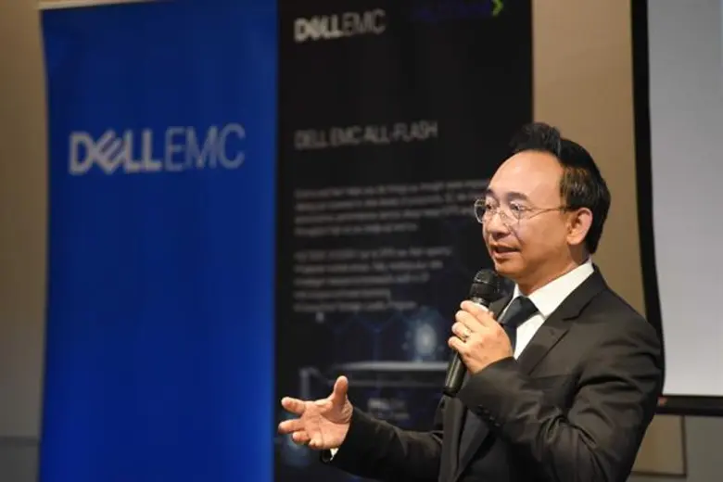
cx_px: 362
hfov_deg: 11.4
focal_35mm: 180
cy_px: 241
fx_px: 3615
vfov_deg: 7.6
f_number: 3.5
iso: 5000
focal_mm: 180
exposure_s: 1/200
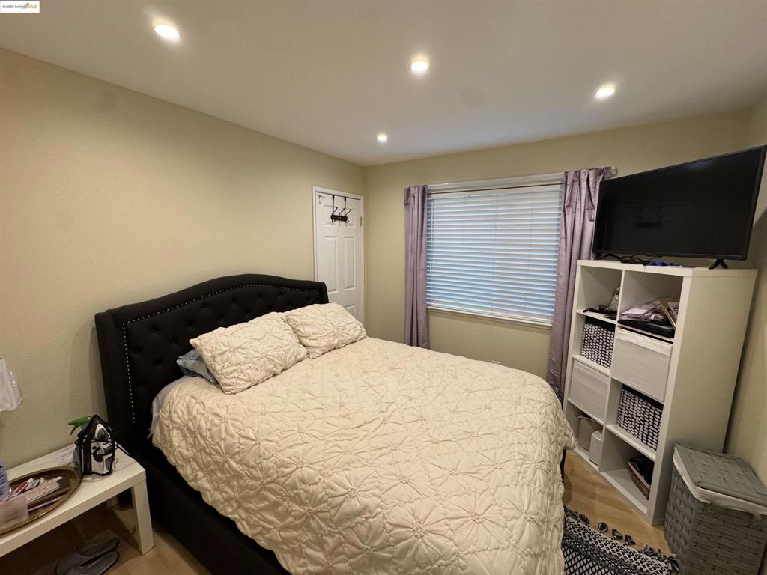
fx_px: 310
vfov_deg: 85.7
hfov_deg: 102.1
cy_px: 288
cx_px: 384
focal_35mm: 14
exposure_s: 1/120
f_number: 2.2
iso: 250
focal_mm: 2.22
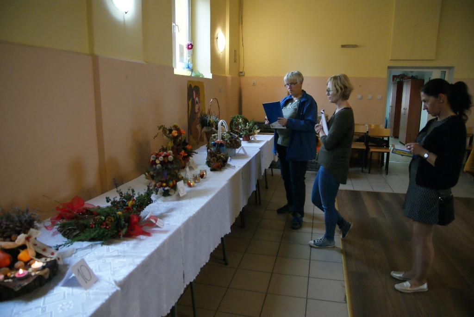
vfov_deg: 53.2
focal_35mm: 24
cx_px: 237
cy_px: 158
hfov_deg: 73.7
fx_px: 316
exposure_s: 1/160
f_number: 3.2
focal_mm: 16
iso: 1600
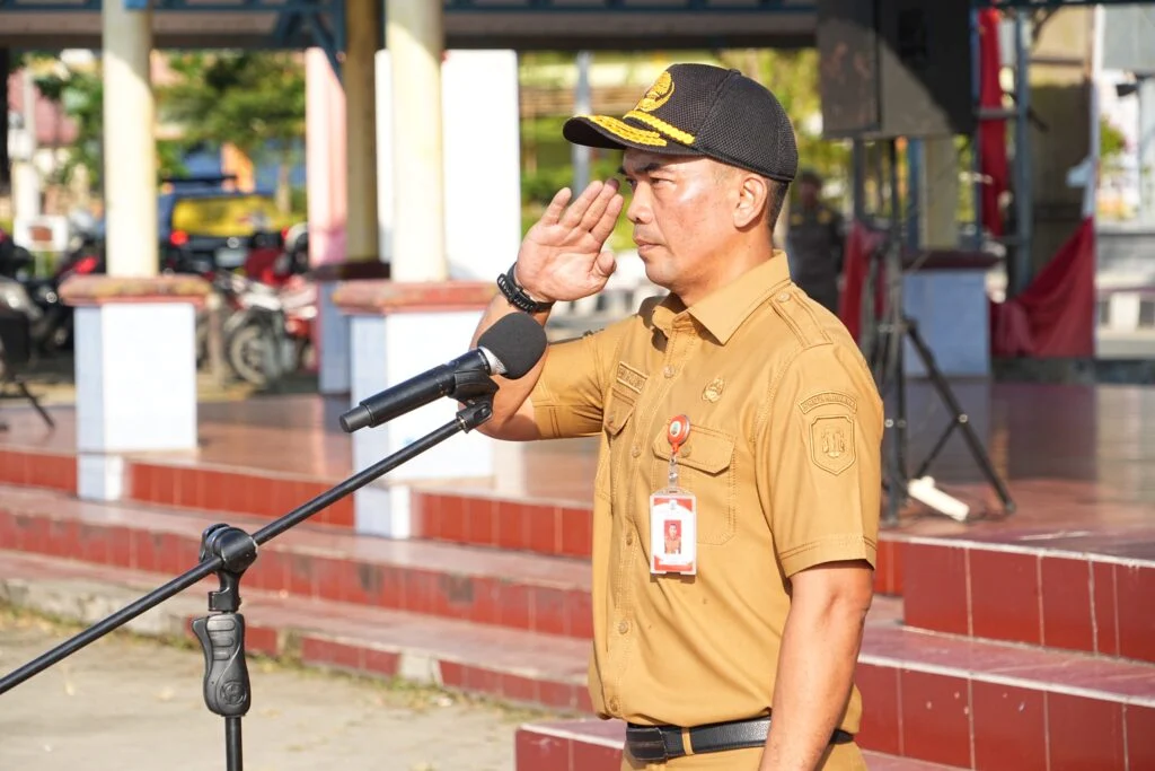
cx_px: 578
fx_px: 5711
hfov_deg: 11.5
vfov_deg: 7.7
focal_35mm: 178
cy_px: 386
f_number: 10
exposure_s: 1/100
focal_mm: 178
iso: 160
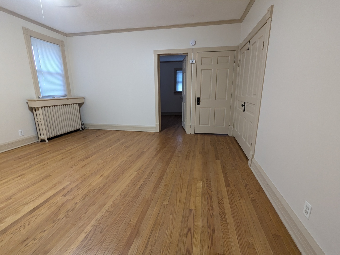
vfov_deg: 78.1
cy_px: 128
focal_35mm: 16
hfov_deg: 94.5
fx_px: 157
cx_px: 170
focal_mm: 2.35
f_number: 2.2
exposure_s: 1/24
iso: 336
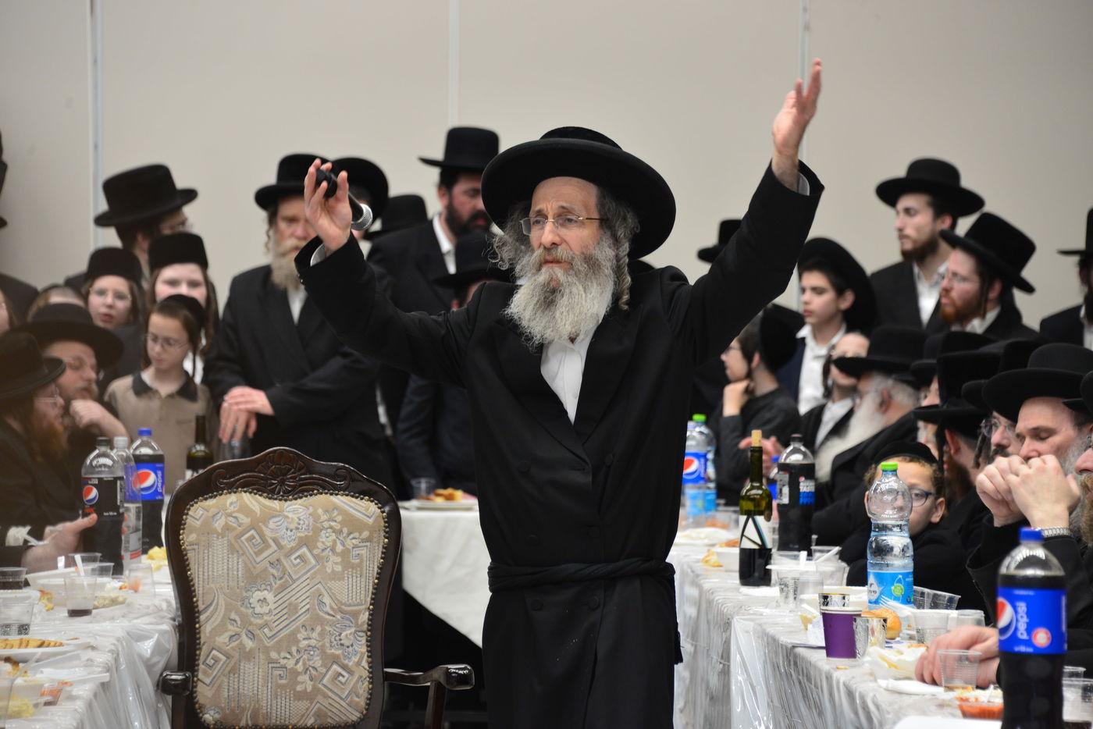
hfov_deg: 12.1
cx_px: 546
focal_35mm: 170
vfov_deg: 8.1
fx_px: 5162
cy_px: 364
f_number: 5.6
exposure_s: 1/100
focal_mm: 170
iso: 1000
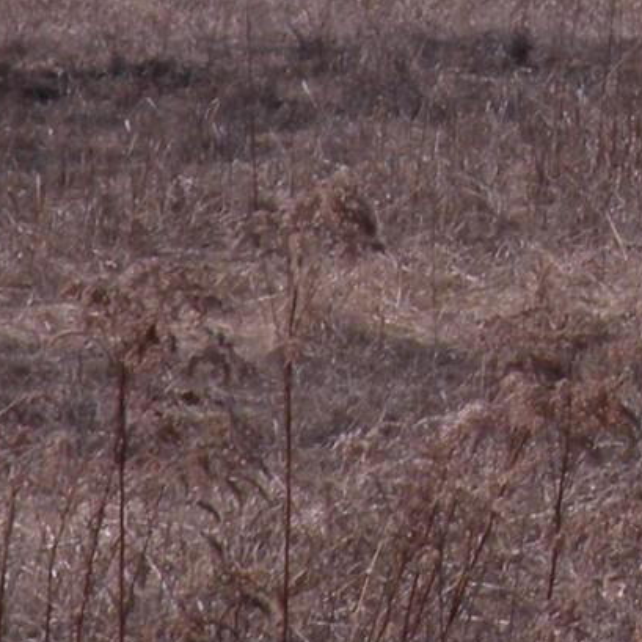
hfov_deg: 3.0
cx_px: 1389
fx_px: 11981
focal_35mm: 571
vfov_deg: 3.1
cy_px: -405
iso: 64
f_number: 8
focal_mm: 22.9
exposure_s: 1/348
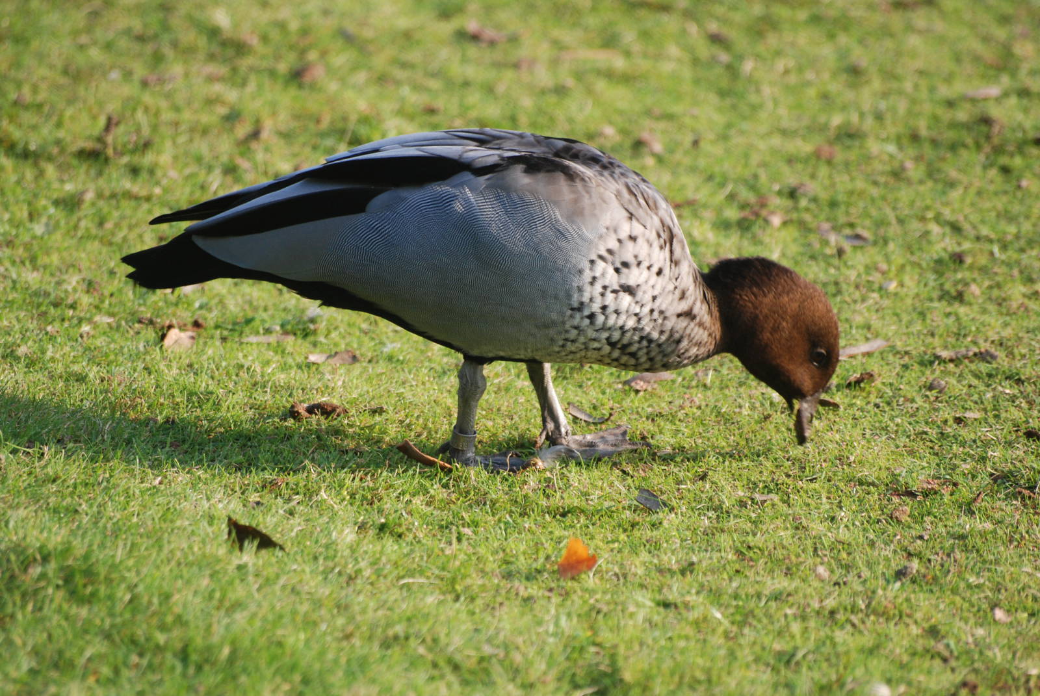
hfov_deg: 5.7
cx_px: 520
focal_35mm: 360
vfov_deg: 3.8
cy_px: 348
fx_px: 10412
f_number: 5.3
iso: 400
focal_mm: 240
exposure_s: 1/500
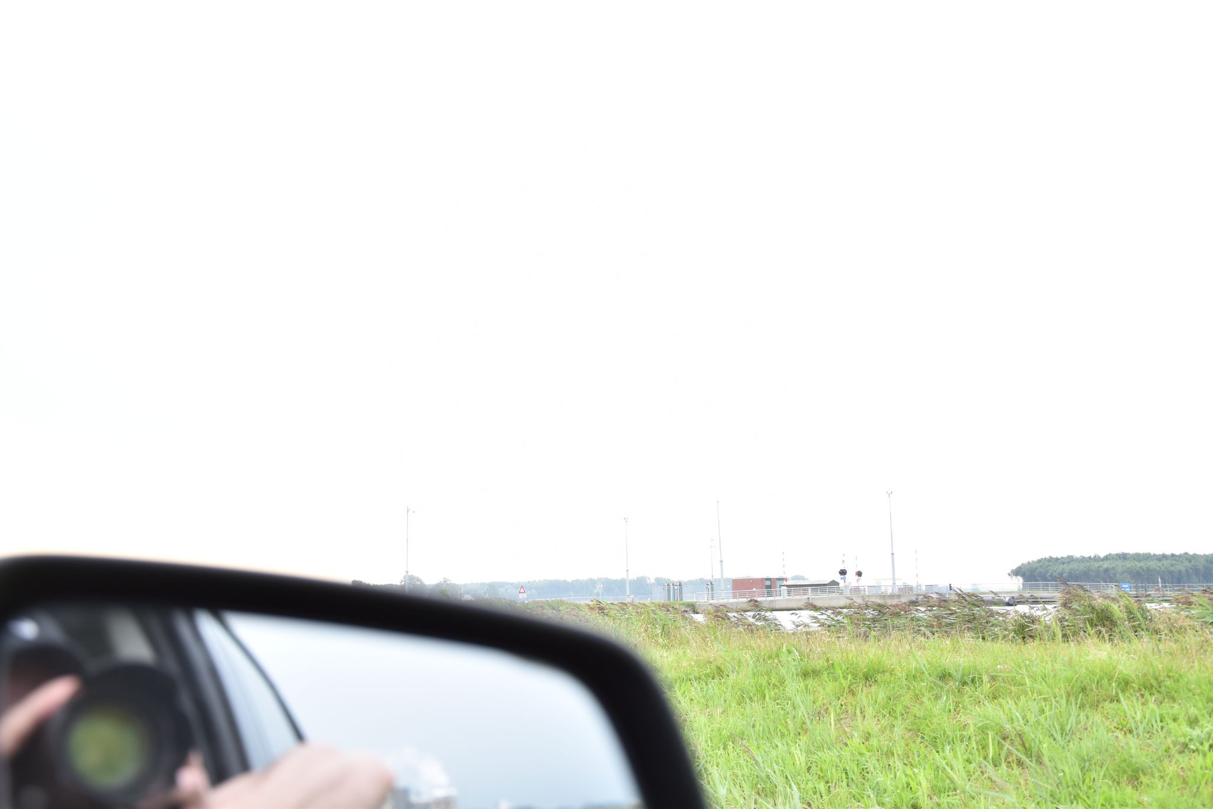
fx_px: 1516
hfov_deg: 43.6
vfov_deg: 29.9
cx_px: 606
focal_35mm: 45
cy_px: 404
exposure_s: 1/50
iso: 200
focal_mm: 30
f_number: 4.2
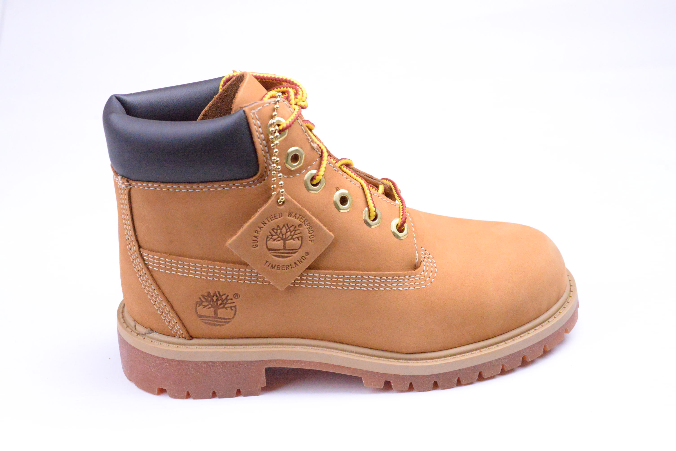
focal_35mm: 60
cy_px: 226
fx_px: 1127
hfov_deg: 33.4
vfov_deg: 22.6
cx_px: 338
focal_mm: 60
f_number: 10
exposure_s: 1/4000
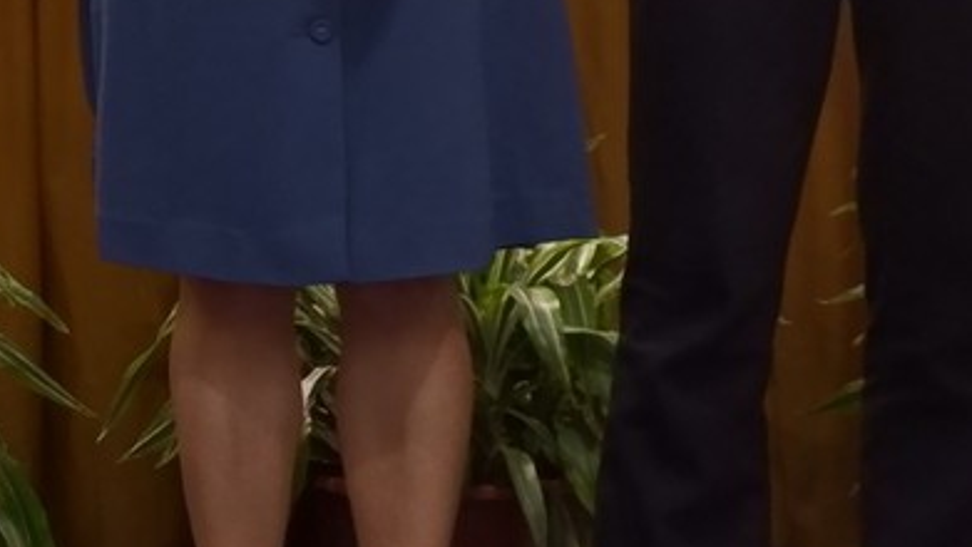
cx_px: -922
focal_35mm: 193
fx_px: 4975
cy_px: -389
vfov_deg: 6.2
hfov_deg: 10.3
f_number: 5.6
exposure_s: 1/100
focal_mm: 24.9
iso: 4000
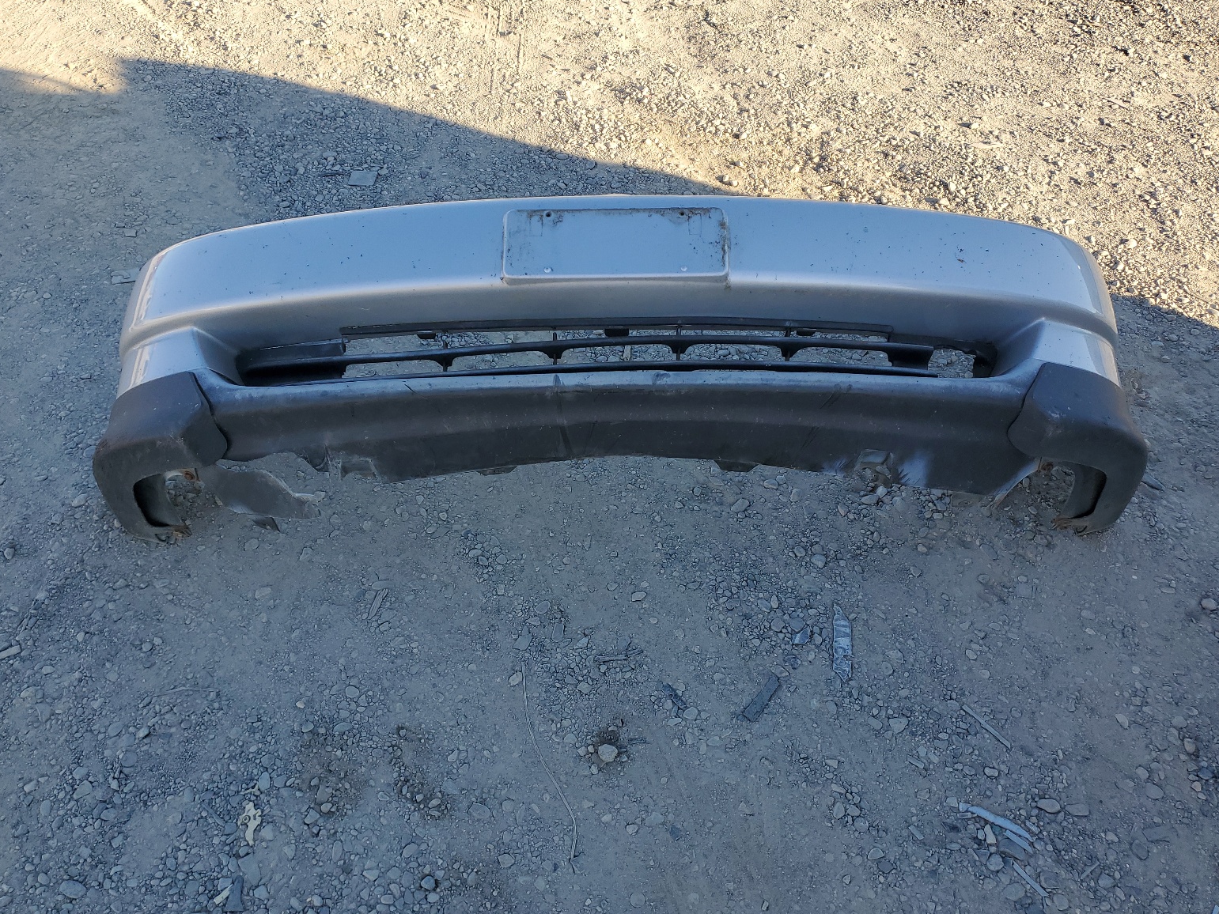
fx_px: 951
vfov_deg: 51.4
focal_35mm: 27
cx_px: 601
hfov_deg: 65.3
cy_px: 452
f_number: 1.5
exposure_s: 1/833
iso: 50
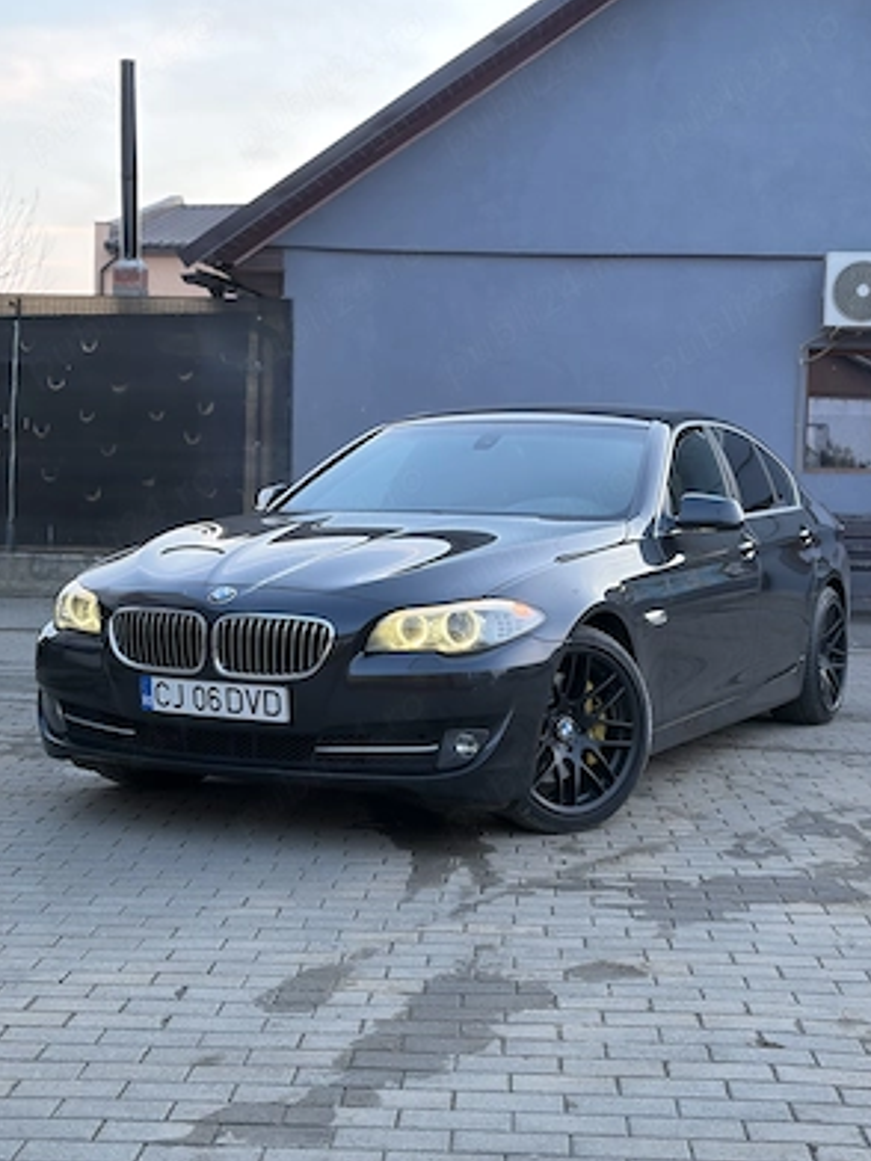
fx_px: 1778
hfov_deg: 27.5
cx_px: 433
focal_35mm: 53
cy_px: 586
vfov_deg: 36.2
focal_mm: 5.96
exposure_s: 1/50
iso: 80
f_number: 1.6
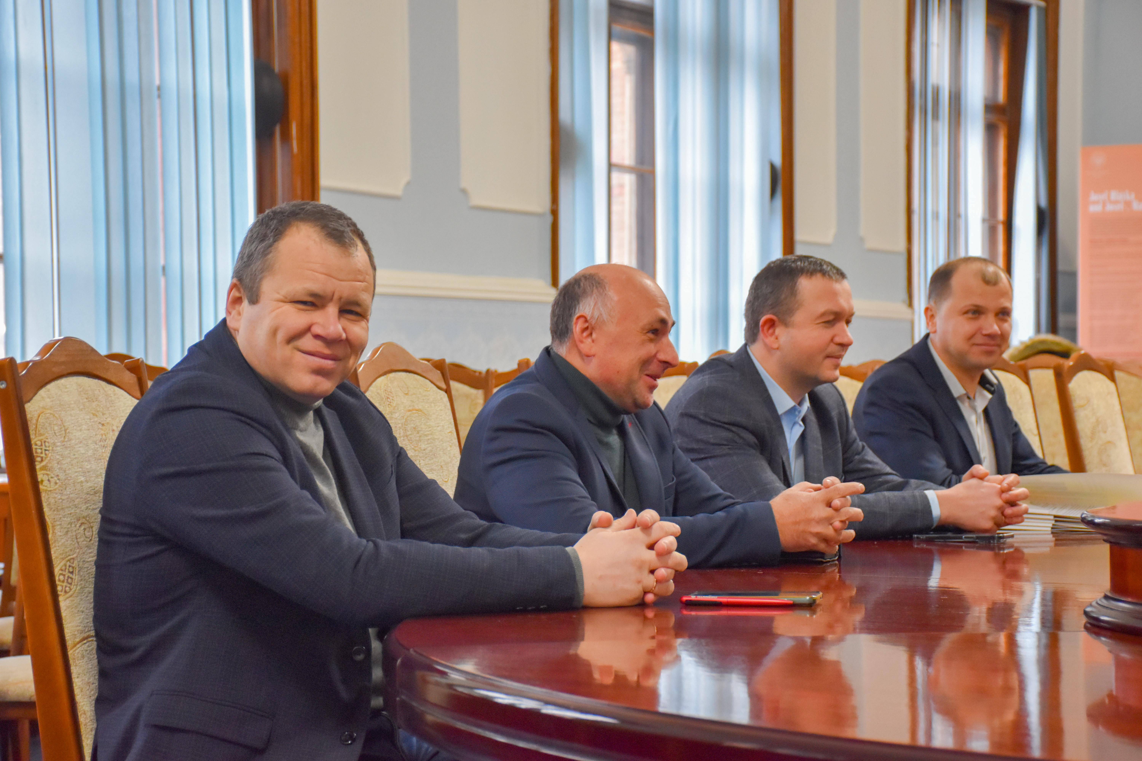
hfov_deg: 27.0
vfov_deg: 18.2
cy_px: 380
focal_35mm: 75
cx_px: 571
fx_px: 2379
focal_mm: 50
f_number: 4.8
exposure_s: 1/60
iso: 1800
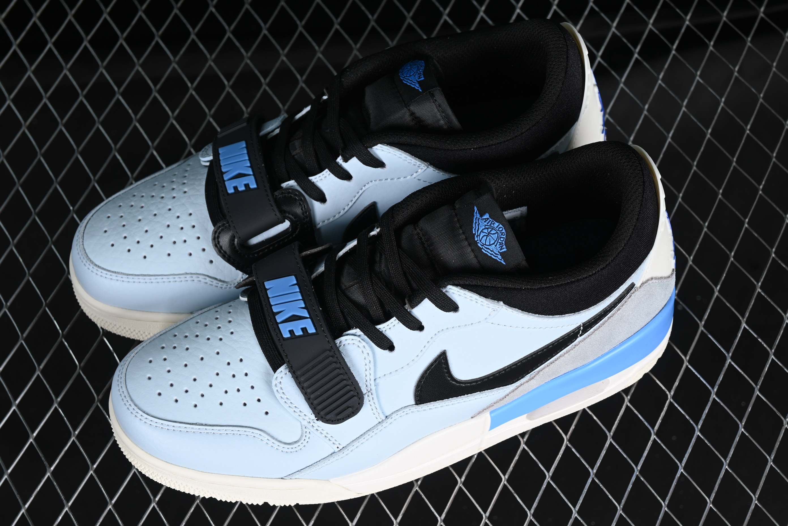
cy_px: 263
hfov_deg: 27.0
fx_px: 1642
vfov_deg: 18.2
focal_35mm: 75
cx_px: 394
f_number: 7.1
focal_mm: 50
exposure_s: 1/60
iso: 160
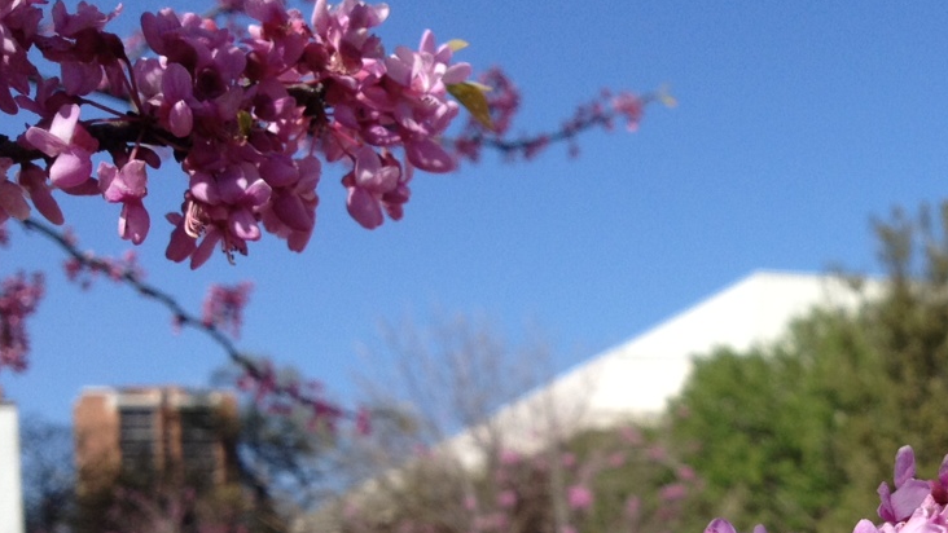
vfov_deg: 14.0
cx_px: 931
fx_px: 2137
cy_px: 556
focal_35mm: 85
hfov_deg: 24.0
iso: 50
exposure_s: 1/1727
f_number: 2.4
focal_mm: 4.28
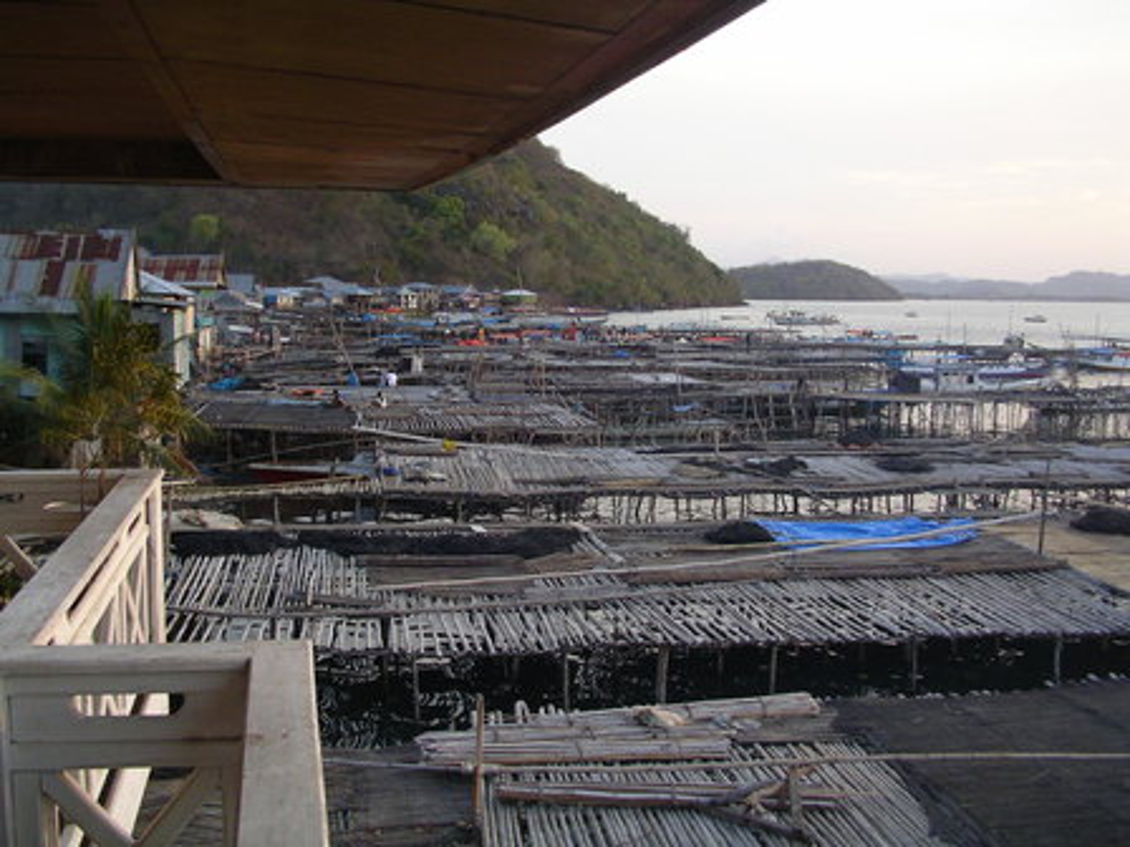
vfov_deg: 38.7
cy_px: 424
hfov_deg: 50.1
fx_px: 1208
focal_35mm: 37
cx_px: 565
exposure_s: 1/80
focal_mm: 5.7
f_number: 2.8
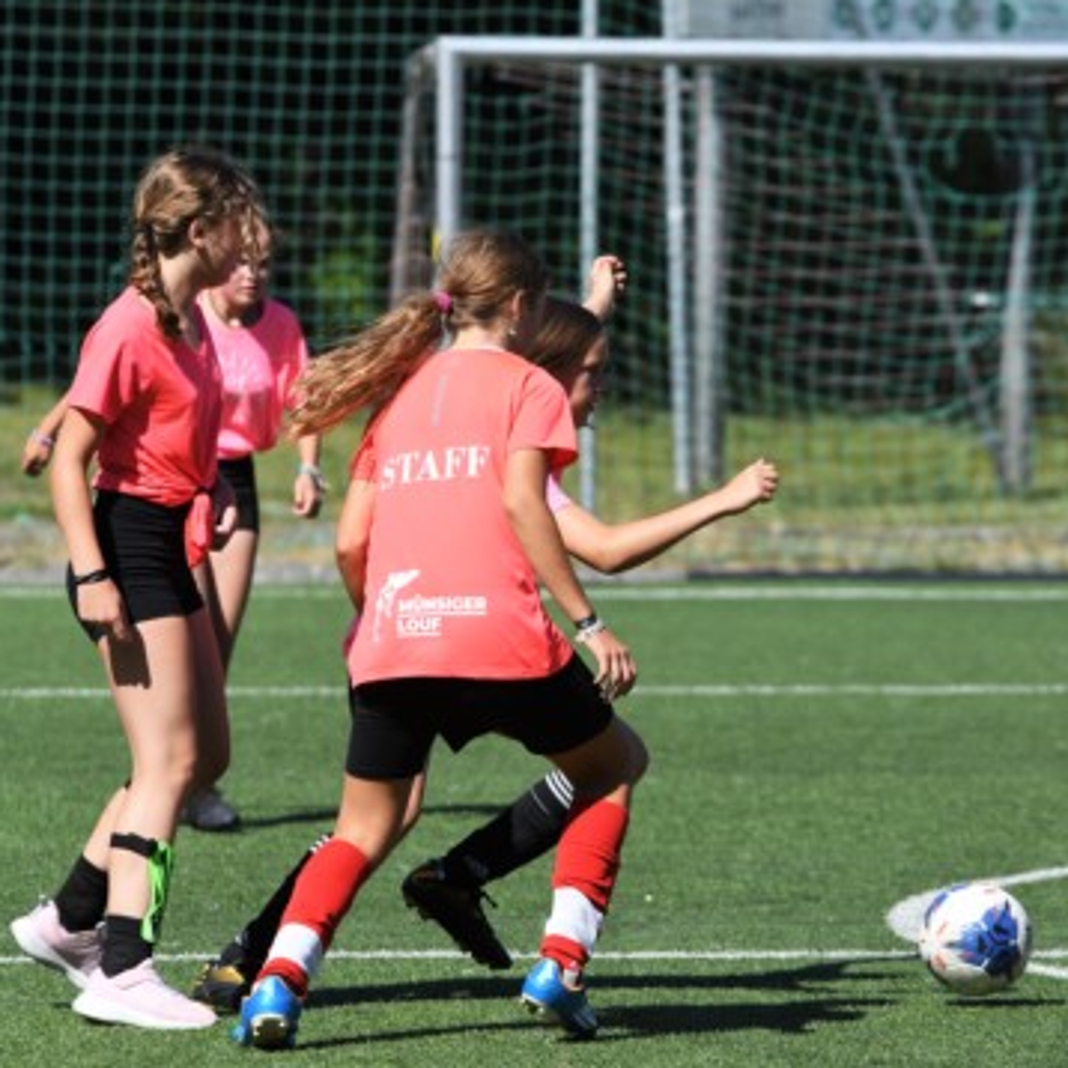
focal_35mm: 385
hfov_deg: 4.6
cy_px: 534
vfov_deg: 4.6
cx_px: 588
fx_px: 13439
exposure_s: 1/4000
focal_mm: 200
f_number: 5
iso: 640
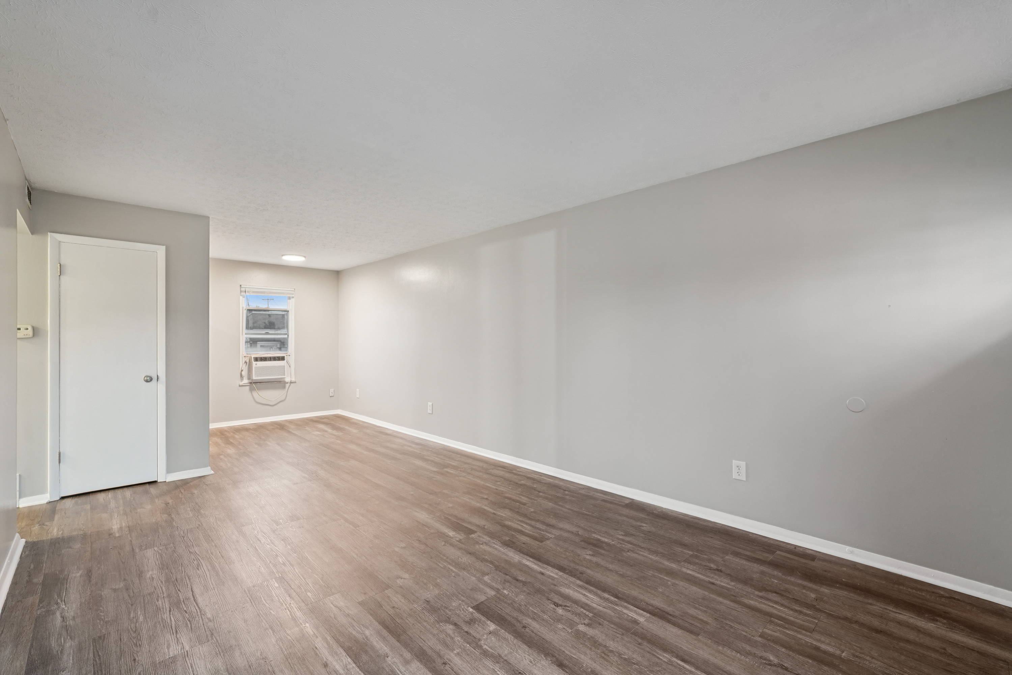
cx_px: 506
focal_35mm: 16
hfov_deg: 95.0
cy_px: 338
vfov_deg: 72.1
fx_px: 464
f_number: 8
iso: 400
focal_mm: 16.5
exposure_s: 1/5
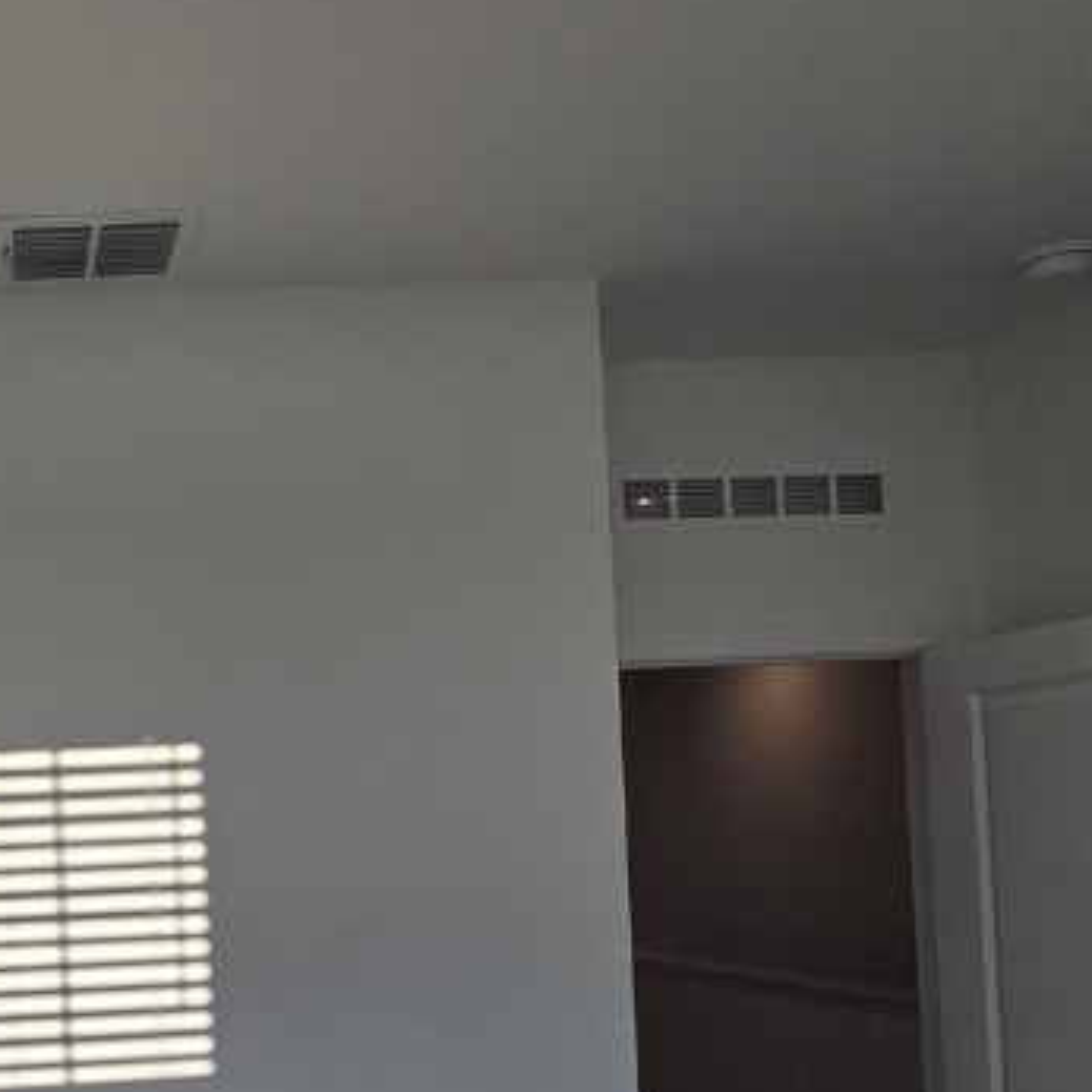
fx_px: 1213
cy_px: 836
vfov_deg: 46.5
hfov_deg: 42.1
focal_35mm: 34
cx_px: 6
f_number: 2.2
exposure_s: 1/500
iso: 50
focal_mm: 2.2
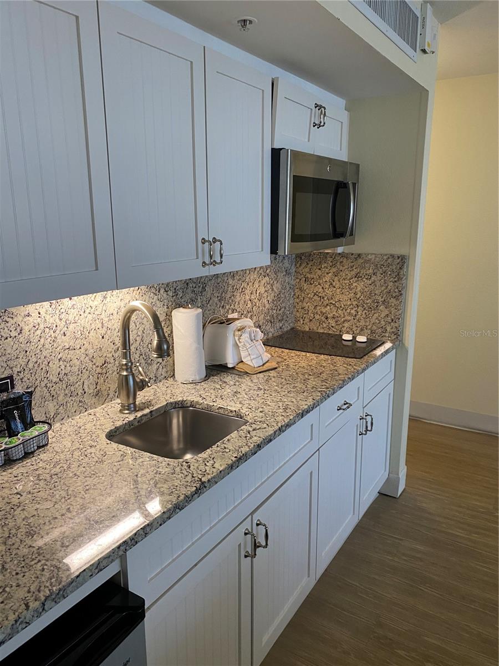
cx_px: 250
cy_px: 333
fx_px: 500
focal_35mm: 26
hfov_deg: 53.1
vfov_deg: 67.3
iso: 160
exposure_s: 1/60
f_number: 1.8
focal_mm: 4.25
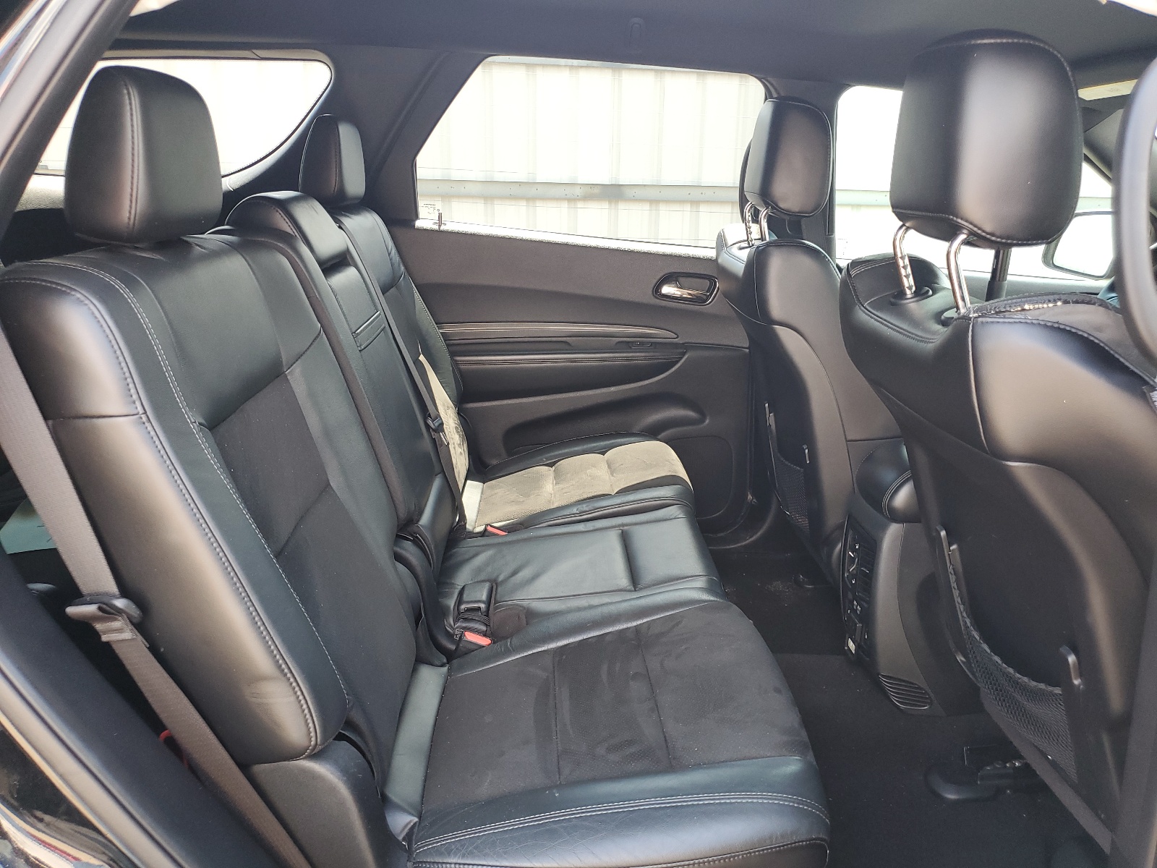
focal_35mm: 26
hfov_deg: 67.3
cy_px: 434
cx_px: 578
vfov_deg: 53.1
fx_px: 869
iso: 73
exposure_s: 1/120
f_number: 1.5
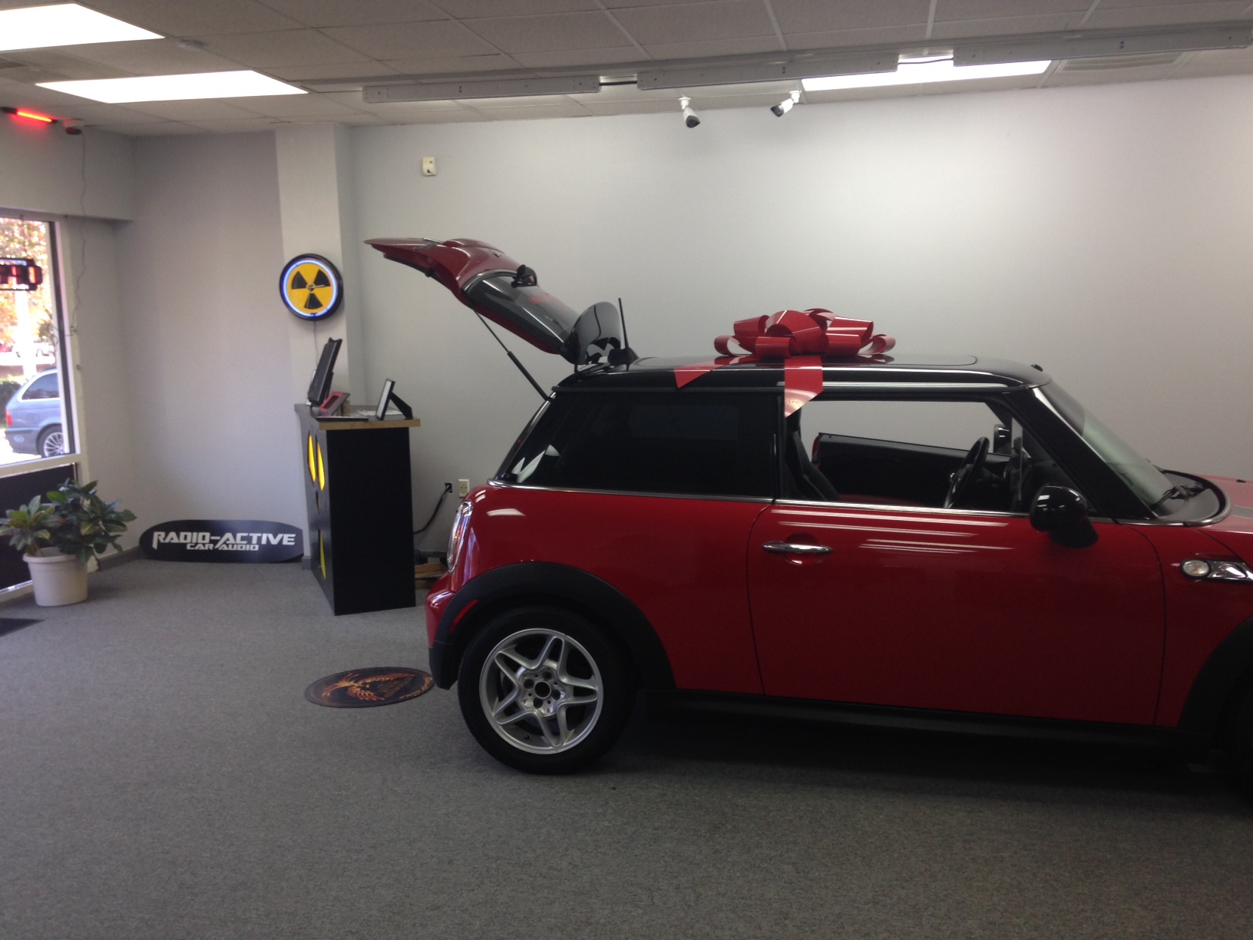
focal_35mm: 33
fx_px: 1195
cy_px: 470
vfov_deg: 42.9
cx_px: 626
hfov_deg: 55.4
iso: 50
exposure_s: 1/20
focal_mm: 4.12
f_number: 2.4
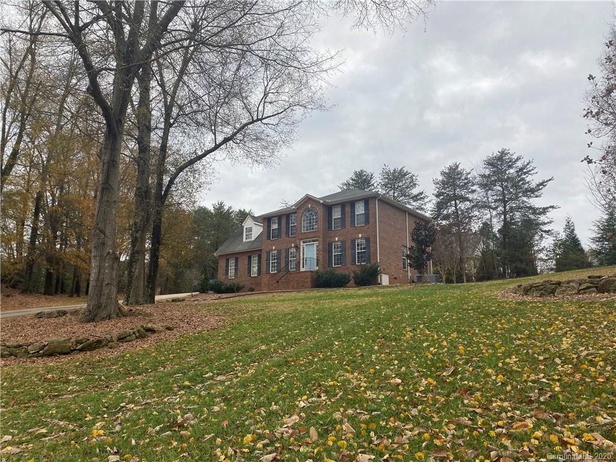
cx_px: 308
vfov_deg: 53.1
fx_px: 463
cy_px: 231
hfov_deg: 67.3
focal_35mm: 26
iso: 32
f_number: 1.8
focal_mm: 4.25
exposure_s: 1/447
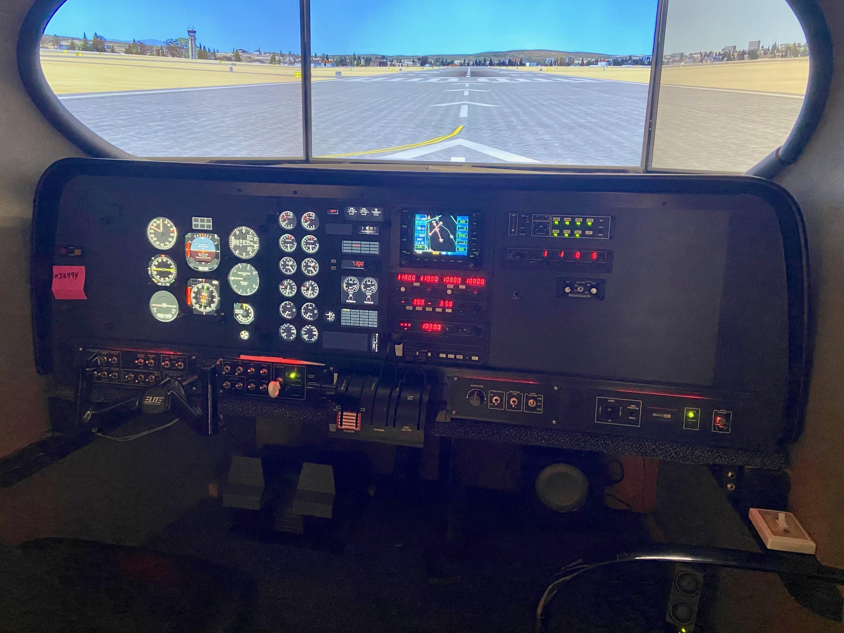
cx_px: 391
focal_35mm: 29
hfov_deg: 61.6
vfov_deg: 48.2
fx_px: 707
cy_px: 295
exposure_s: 1/60
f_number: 1.8
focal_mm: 4.25
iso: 320
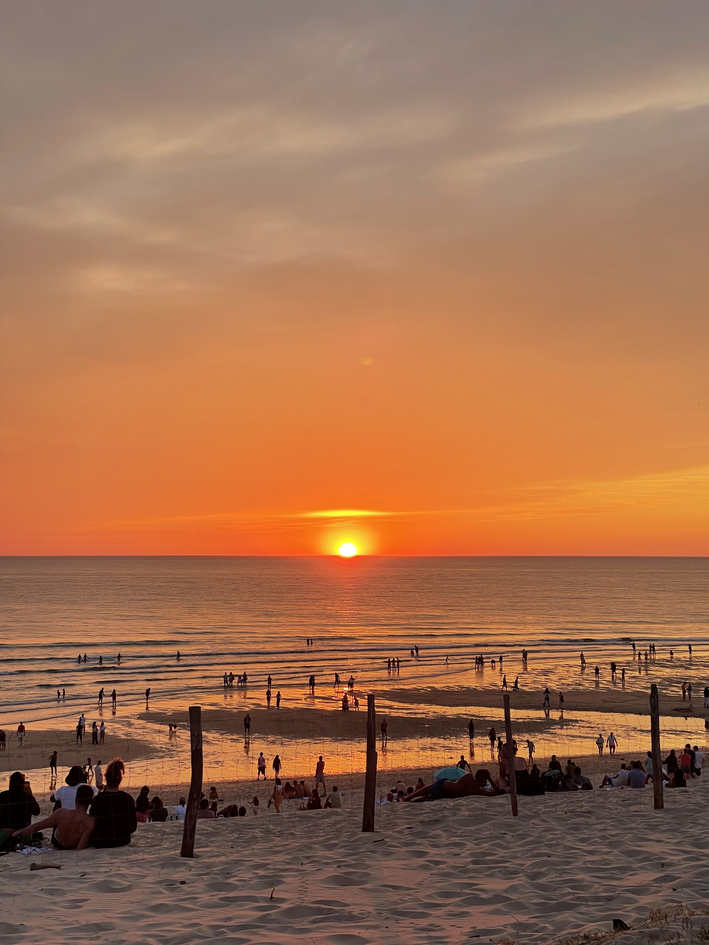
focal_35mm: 53
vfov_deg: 36.2
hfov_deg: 27.5
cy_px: 467
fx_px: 1447
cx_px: 355
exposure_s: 1/172
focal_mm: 6
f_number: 2
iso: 25
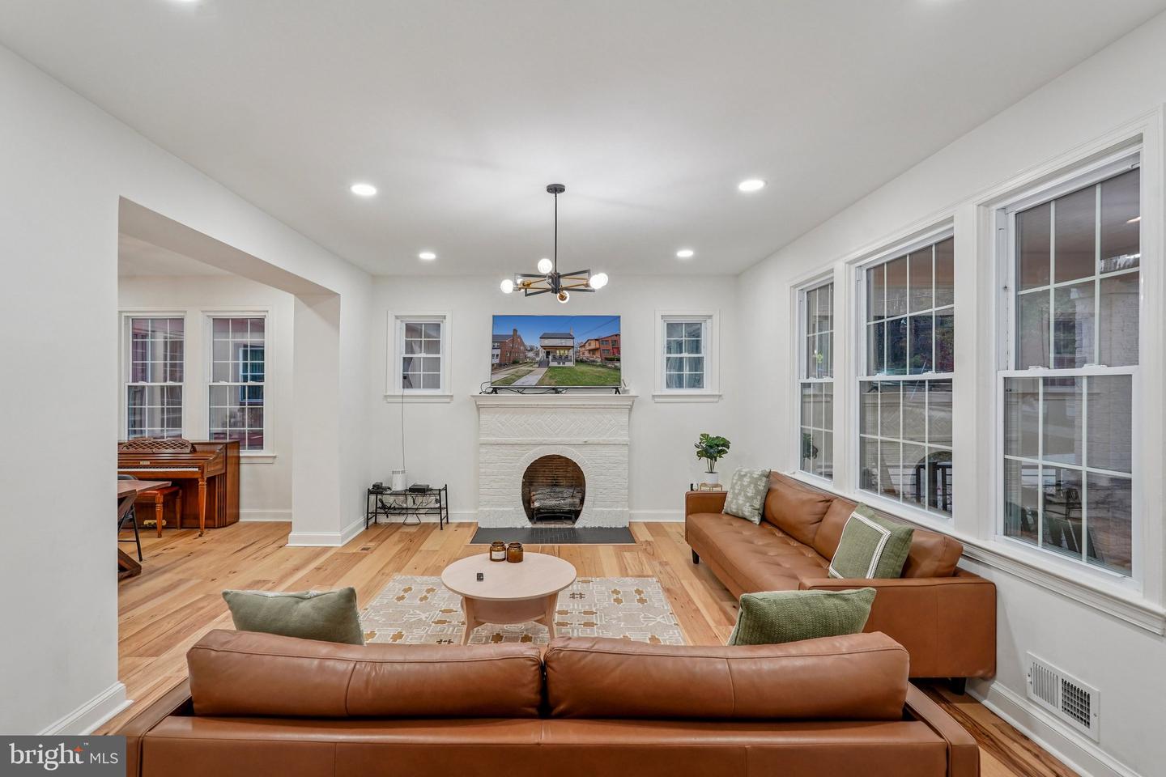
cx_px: 583
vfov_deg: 73.7
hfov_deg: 96.7
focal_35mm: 16
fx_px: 518
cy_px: 388
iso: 800
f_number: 9
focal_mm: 16
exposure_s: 1/25
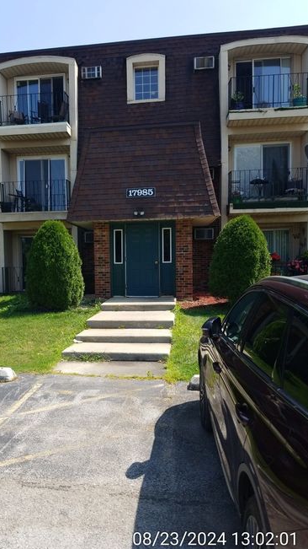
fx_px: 421
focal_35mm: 29
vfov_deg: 66.1
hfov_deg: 39.6
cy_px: 280
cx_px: 100
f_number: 1.7
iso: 50
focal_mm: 4.3
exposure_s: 1/1429
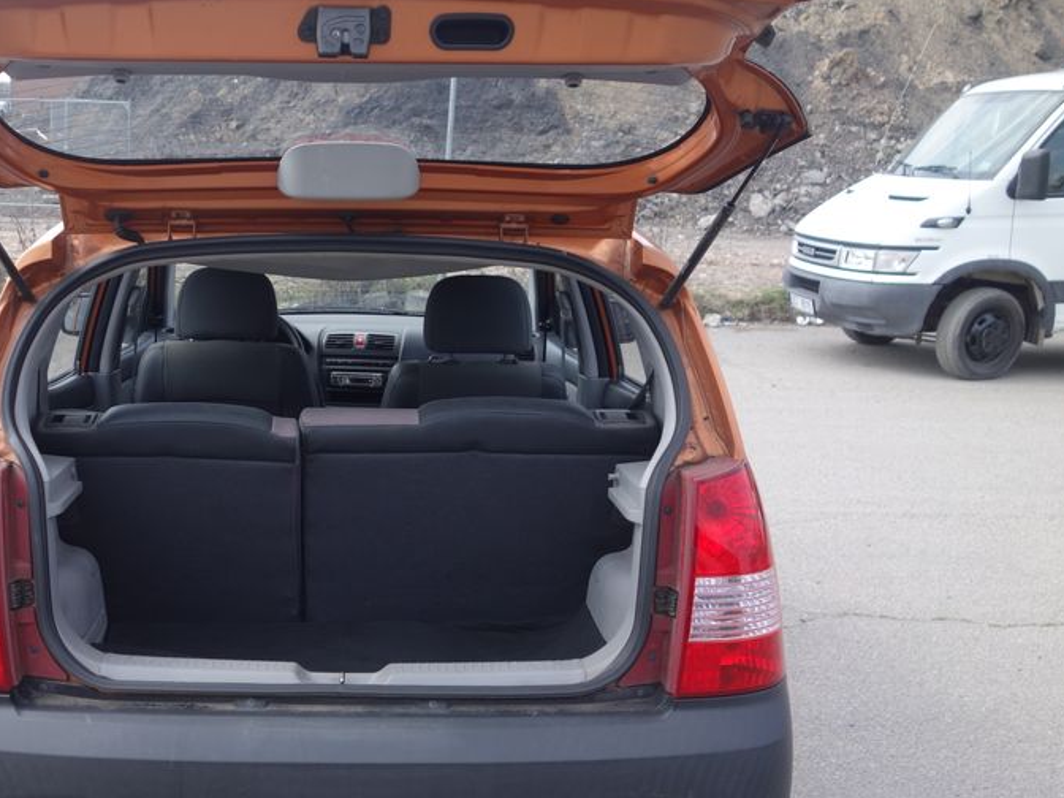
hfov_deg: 45.1
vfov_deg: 35.1
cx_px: 352
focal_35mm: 41
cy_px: 452
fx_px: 1260
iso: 125
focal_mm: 10.4
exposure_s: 1/500
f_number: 2.8
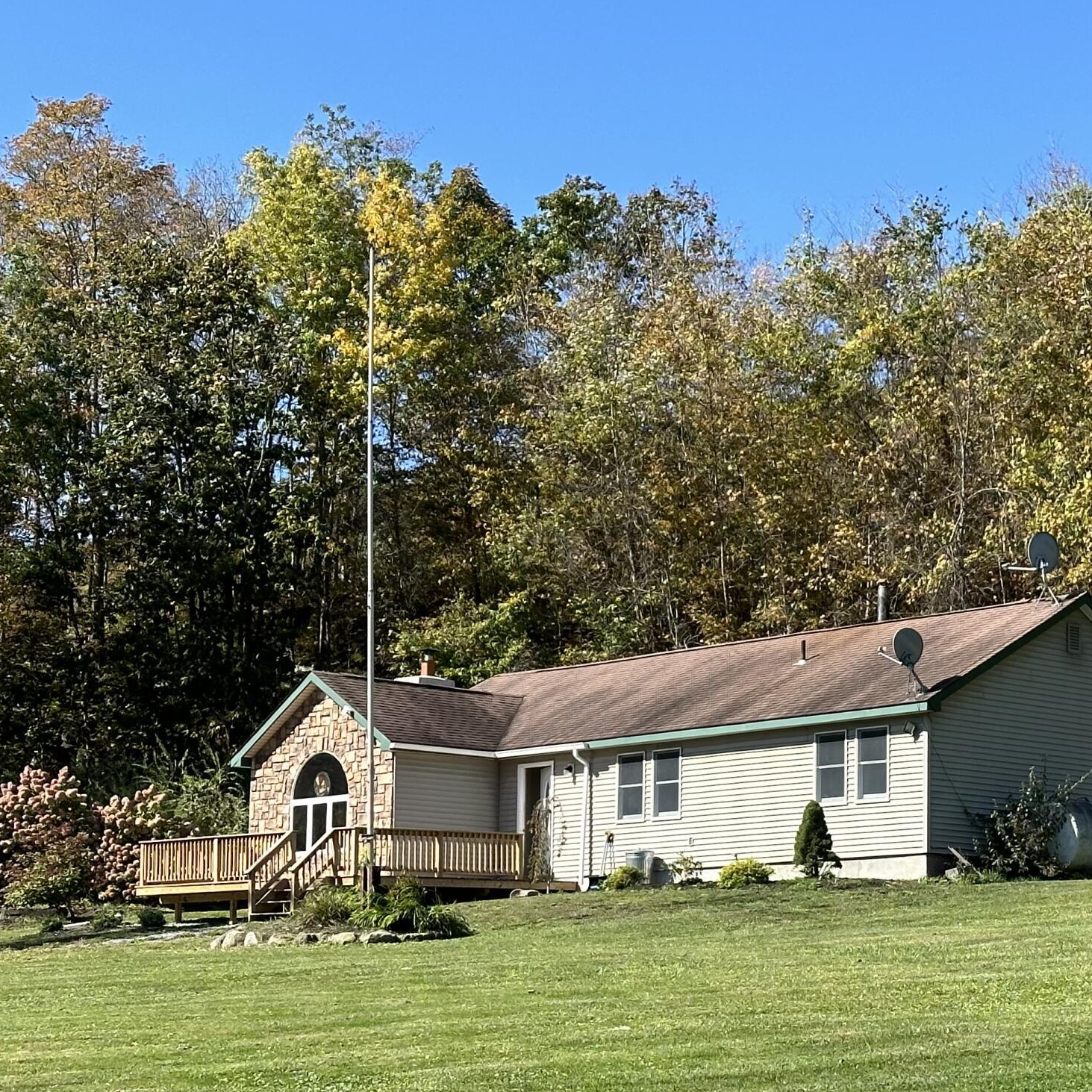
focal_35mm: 87
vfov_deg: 19.9
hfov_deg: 19.7
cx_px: 873
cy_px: 749
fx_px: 3105
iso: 64
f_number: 1.78
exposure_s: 1/2160
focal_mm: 6.86
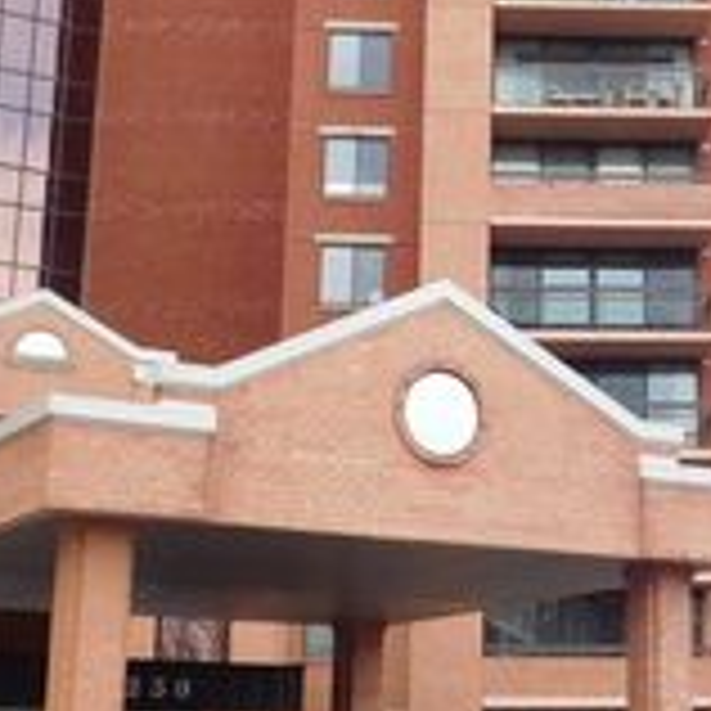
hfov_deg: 20.2
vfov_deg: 20.6
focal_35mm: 84
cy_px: 241
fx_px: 1952
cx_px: 639
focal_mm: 5.3
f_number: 3.2
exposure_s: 1/250
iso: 125
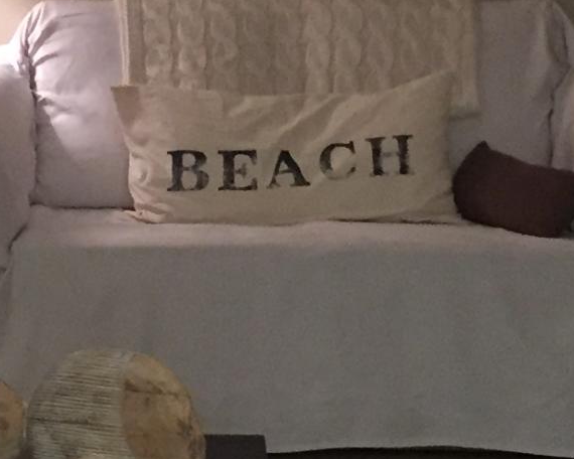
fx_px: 2531
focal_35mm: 149
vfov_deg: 10.3
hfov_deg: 12.9
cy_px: 99
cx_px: 211
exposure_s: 1/30
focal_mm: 4.15
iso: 250
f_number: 2.2
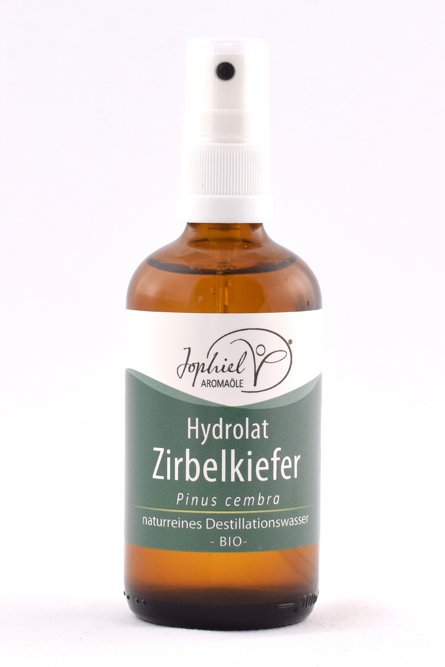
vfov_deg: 29.9
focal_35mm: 68
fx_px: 1252
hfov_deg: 20.2
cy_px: 334
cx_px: 222
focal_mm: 45
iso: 200
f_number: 11
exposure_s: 1/125
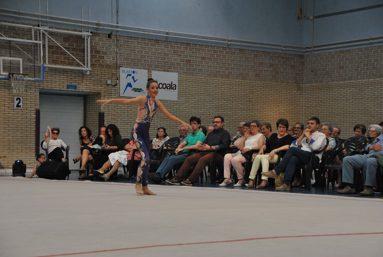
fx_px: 879
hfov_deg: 24.6
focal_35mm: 82
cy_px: 128
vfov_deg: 16.6
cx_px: 192
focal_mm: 55
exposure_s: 1/125
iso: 800
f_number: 5.6
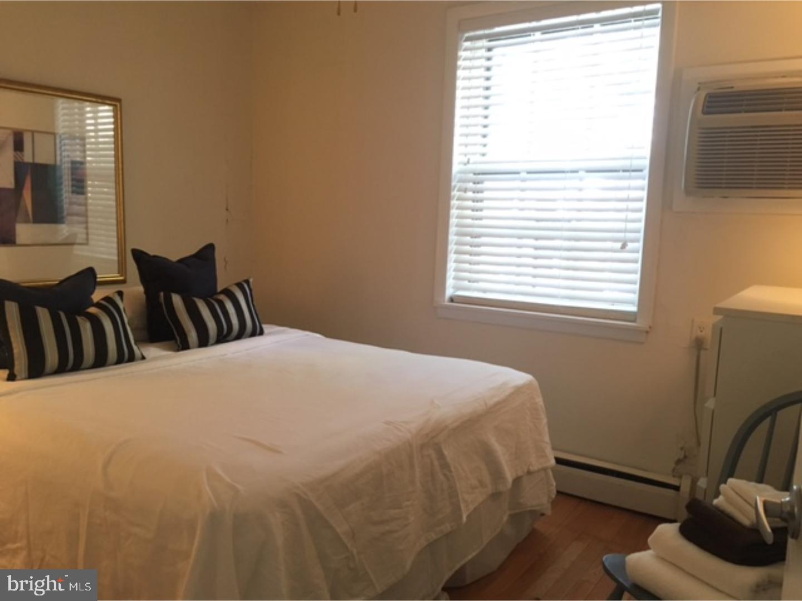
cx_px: 401
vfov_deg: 48.2
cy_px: 300
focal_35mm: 29
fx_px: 672
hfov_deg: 61.7
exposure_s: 1/30
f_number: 2.2
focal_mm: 4.15
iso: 160
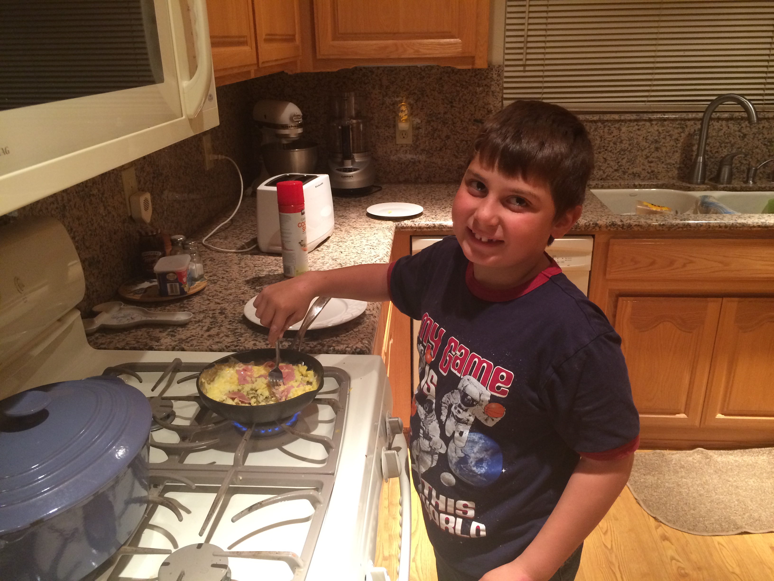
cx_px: 387
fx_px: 671
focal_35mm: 30
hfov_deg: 60.0
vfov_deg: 46.8
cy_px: 290
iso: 200
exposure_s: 1/30
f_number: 2.2
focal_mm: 4.12
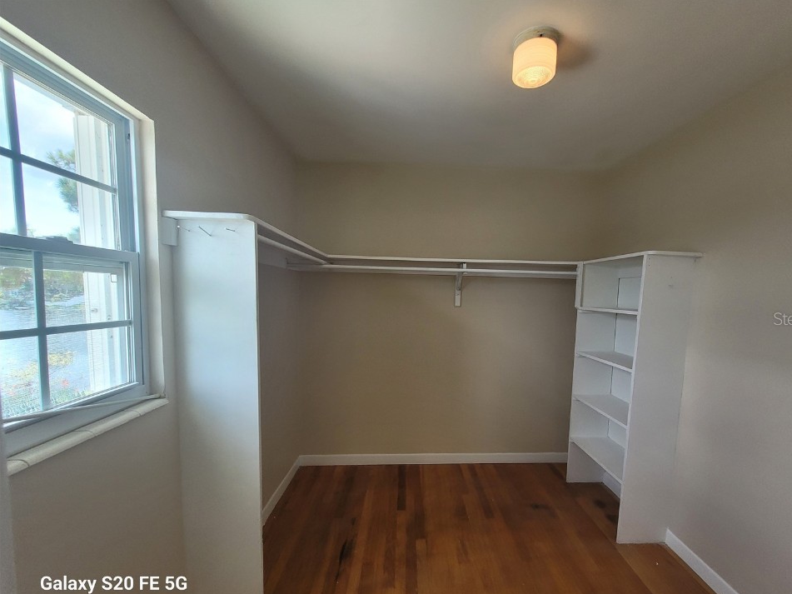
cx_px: 426
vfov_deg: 85.5
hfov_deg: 101.9
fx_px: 320
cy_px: 318
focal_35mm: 14
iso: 80
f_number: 2.2
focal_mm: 1.74
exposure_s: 1/120
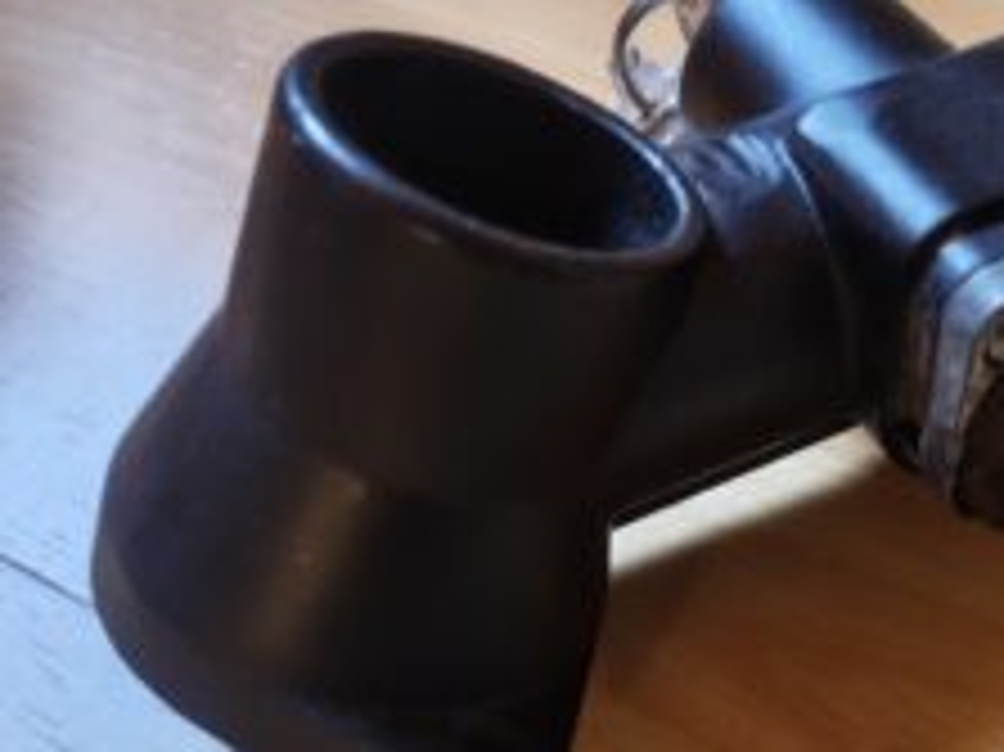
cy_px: 527
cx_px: 792
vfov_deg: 33.1
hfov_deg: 42.1
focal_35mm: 43
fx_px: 1246
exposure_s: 1/33.3
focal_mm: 5.56
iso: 408
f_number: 1.88
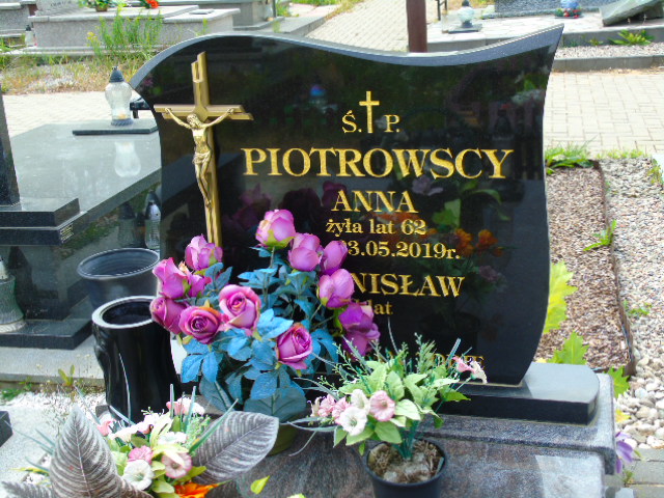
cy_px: 249
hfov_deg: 41.2
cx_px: 332
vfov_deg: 31.5
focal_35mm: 46
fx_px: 882
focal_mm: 8.2
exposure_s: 1/200
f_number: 4.1
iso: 80
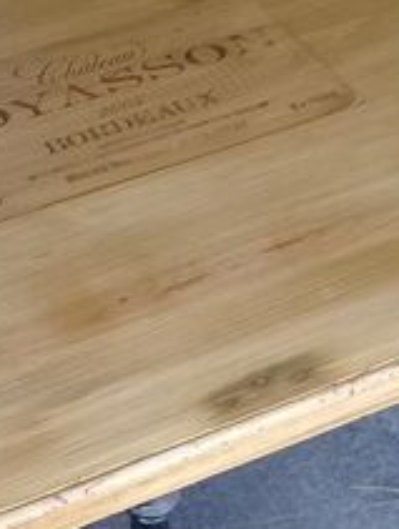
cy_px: 426
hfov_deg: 16.8
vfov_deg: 21.9
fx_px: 1348
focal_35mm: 88
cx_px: 110
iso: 50
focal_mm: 3.3
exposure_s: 1/50
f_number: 2.2
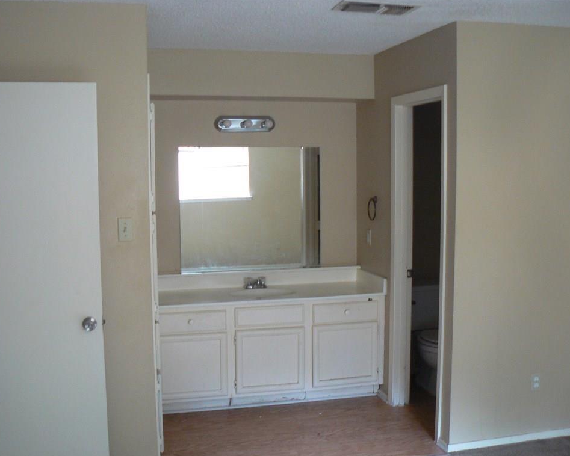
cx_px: 280
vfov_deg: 39.2
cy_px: 229
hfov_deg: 47.9
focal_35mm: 38
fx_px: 641
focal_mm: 6
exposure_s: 1/30
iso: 200
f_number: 2.8
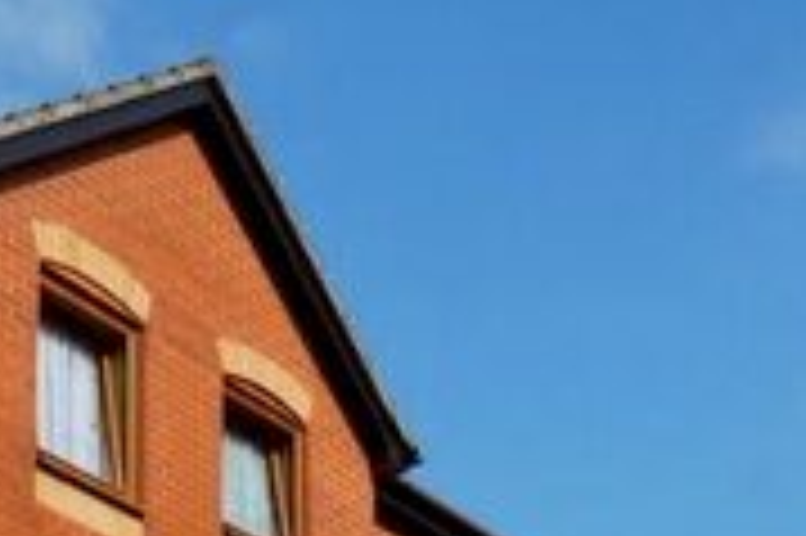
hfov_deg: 21.7
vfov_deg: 13.4
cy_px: 894
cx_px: 387
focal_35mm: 94
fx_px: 2103
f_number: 13
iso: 100
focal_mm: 16
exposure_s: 1/100
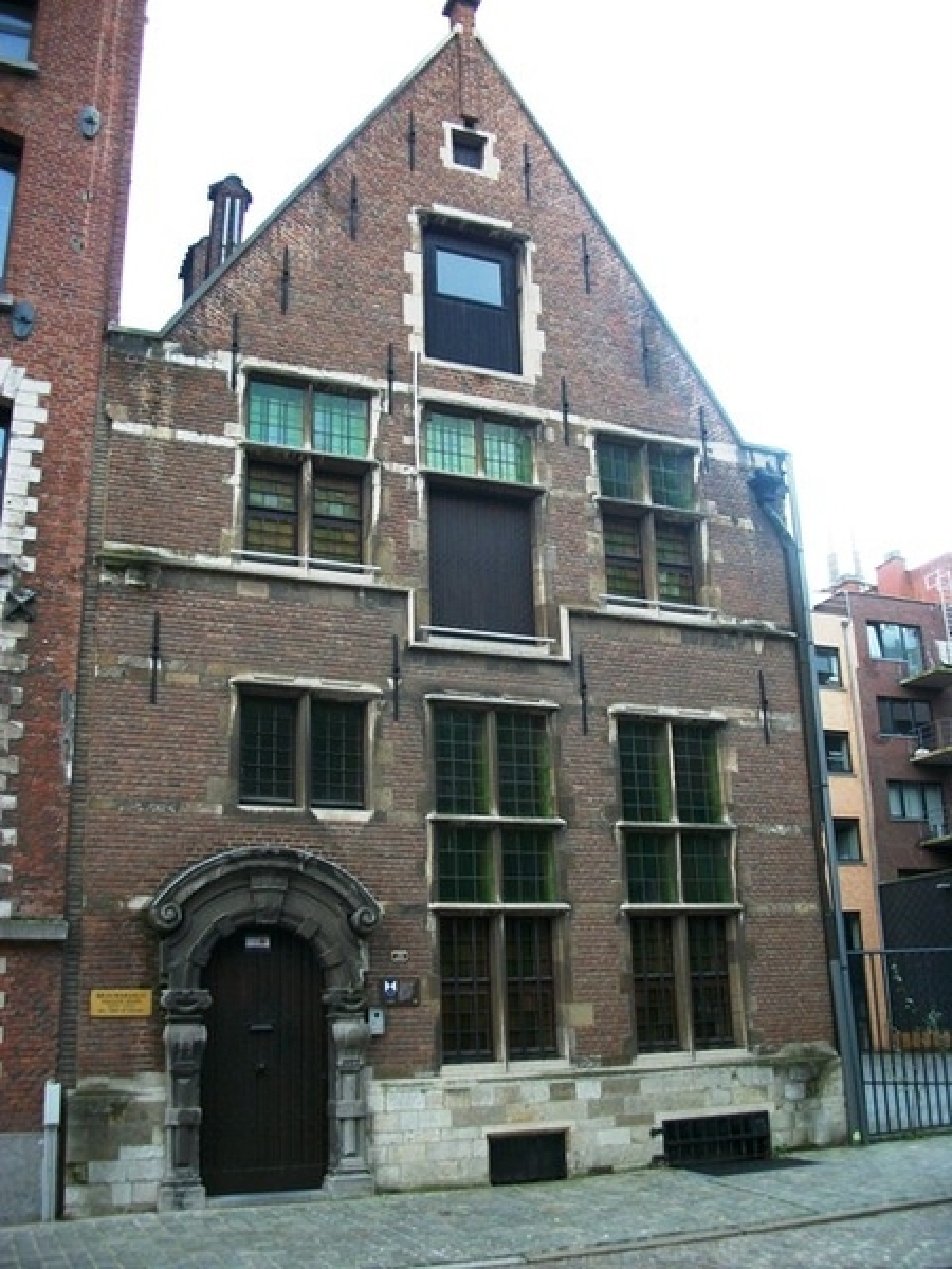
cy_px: 634
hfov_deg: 44.2
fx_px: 1173
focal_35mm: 32
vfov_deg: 56.8
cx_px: 476
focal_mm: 5.7
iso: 80
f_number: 2.9
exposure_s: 1/50
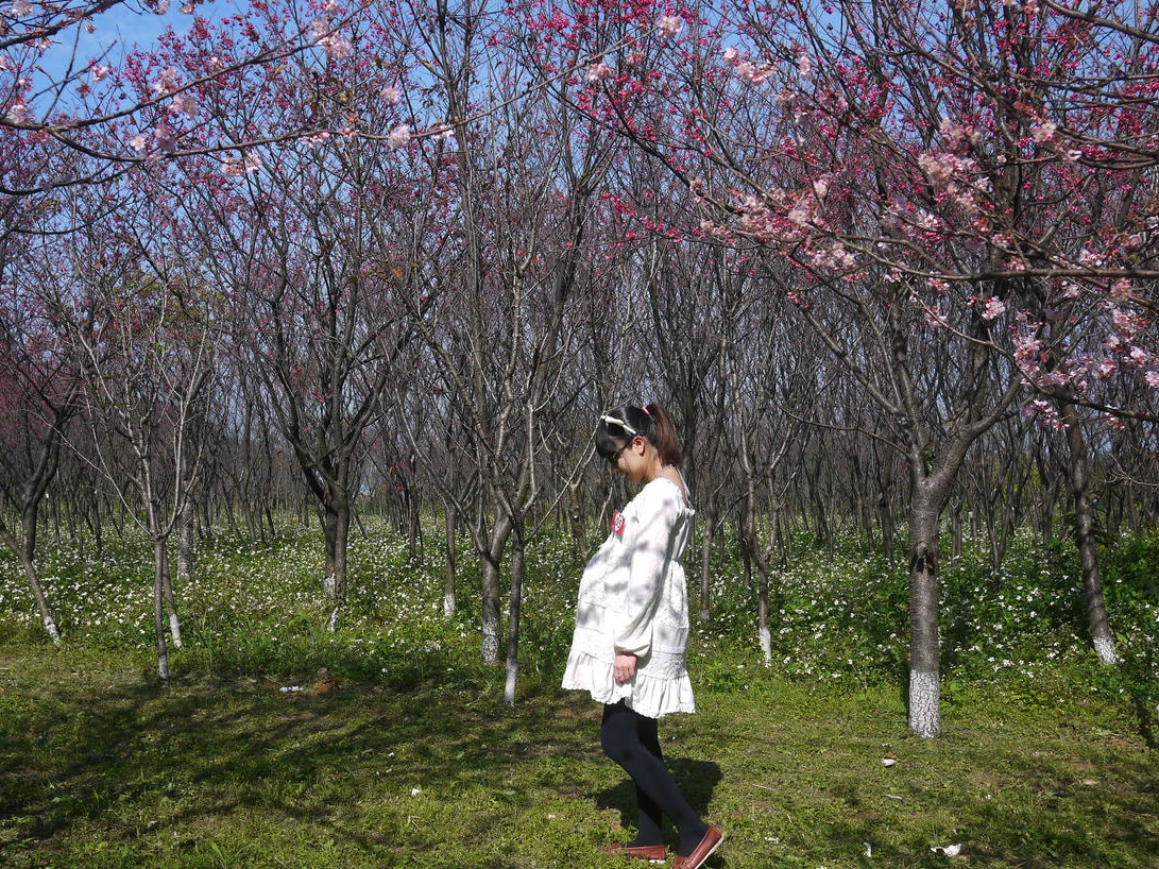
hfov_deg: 42.9
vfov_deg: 32.9
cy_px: 468
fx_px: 1473
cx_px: 555
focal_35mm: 44
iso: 160
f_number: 5
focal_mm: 20
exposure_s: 1/800
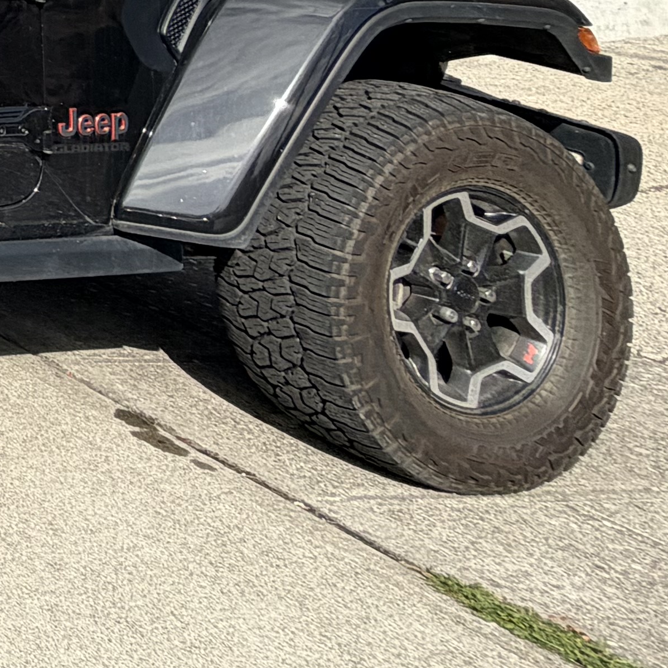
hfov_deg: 16.7
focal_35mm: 59
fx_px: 1288
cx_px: -811
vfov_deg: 22.9
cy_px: -367
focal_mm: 2.22
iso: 25
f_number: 2.2
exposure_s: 1/770
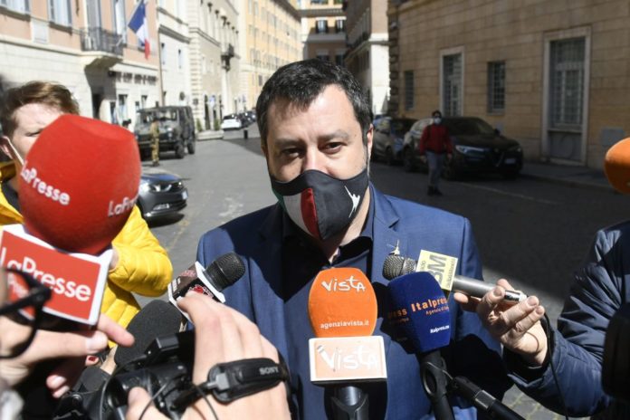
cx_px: 315
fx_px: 630
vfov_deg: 36.9
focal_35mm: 36
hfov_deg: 53.1
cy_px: 210
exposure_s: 1/2500
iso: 640
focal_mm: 24
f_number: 5.6
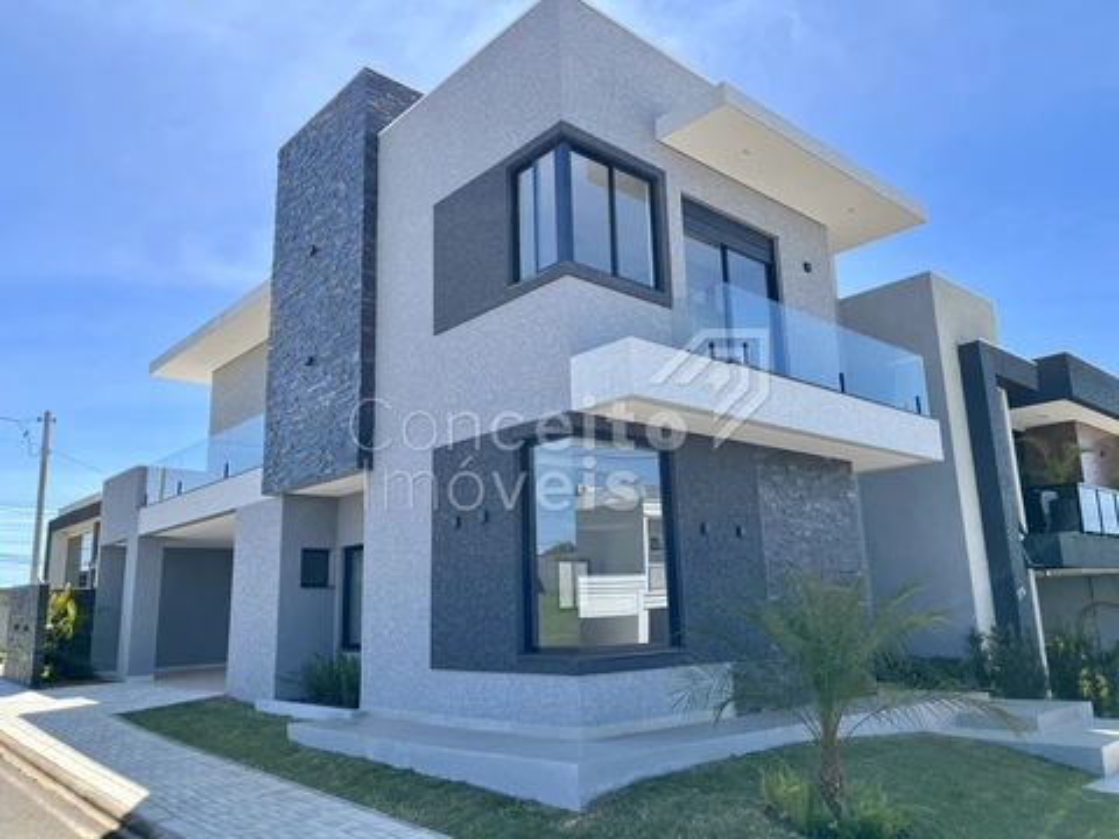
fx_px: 840
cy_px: 420
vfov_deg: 53.1
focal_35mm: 26
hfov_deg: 67.3
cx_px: 560
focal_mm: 5.1
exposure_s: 1/1862
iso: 50
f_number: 1.6
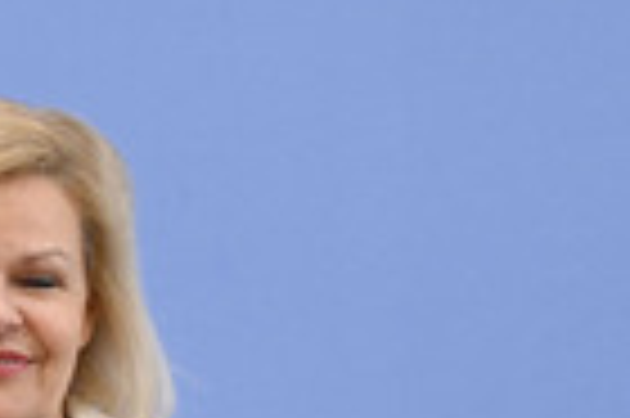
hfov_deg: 13.5
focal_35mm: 142
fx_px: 2482
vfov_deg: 9.4
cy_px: 620
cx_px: -362
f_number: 5.6
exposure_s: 1/500
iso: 4000
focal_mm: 44
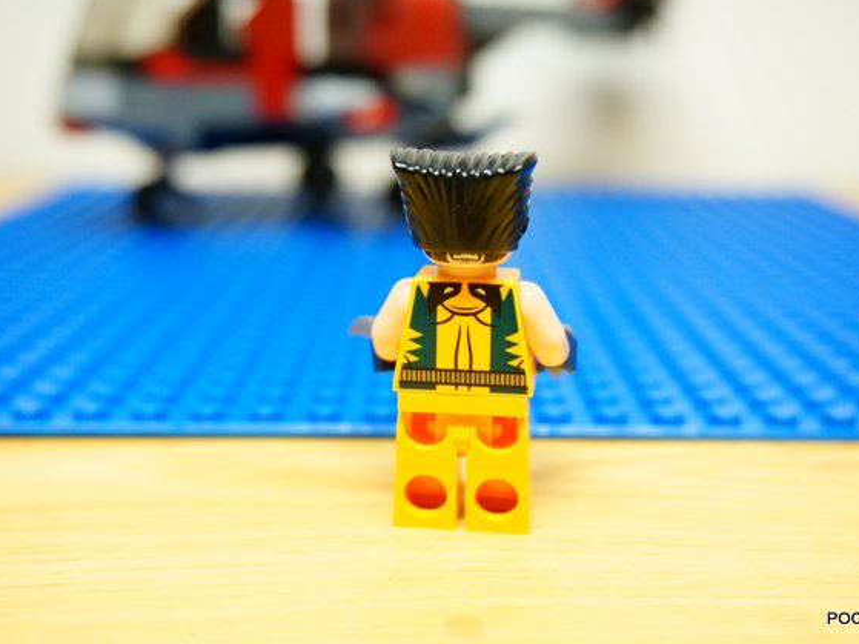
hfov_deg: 42.4
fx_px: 1105
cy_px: 321
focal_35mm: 45
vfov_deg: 32.5
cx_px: 463
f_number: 4.5
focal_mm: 27
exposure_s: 1/100
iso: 1600
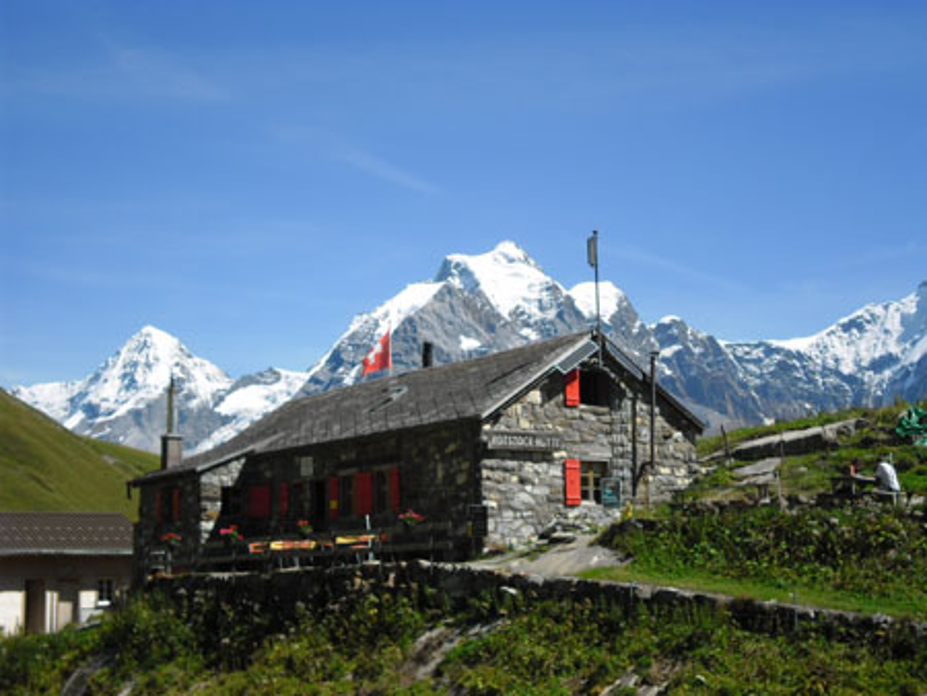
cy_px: 348
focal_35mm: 63
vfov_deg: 23.3
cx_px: 464
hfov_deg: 30.7
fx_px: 1688
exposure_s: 1/362
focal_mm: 11.2
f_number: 5.7
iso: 80
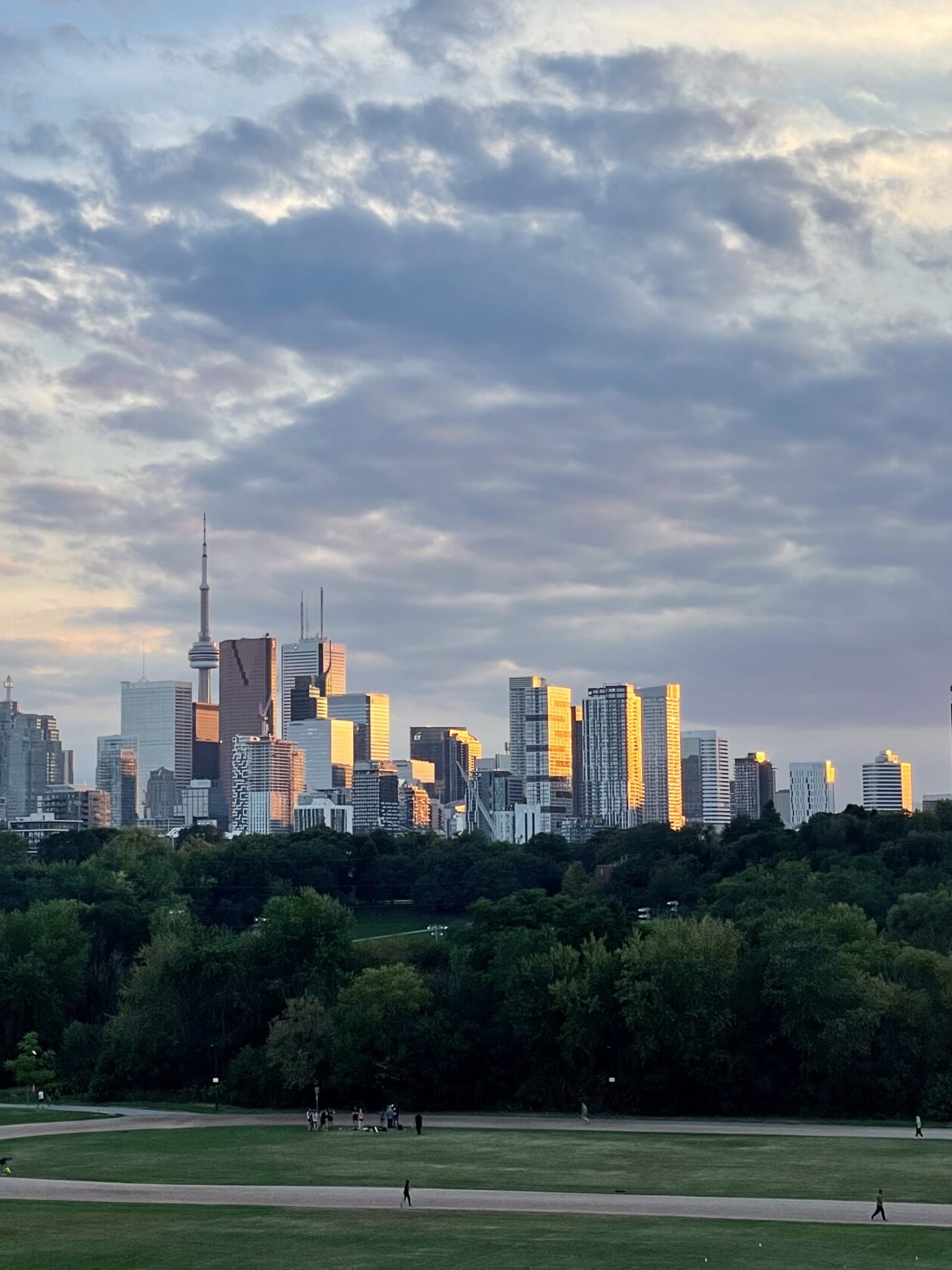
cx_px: 471
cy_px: 462
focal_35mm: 79
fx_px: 2896
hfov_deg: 18.7
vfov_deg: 24.6
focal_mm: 6
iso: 25
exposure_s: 1/265
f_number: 2
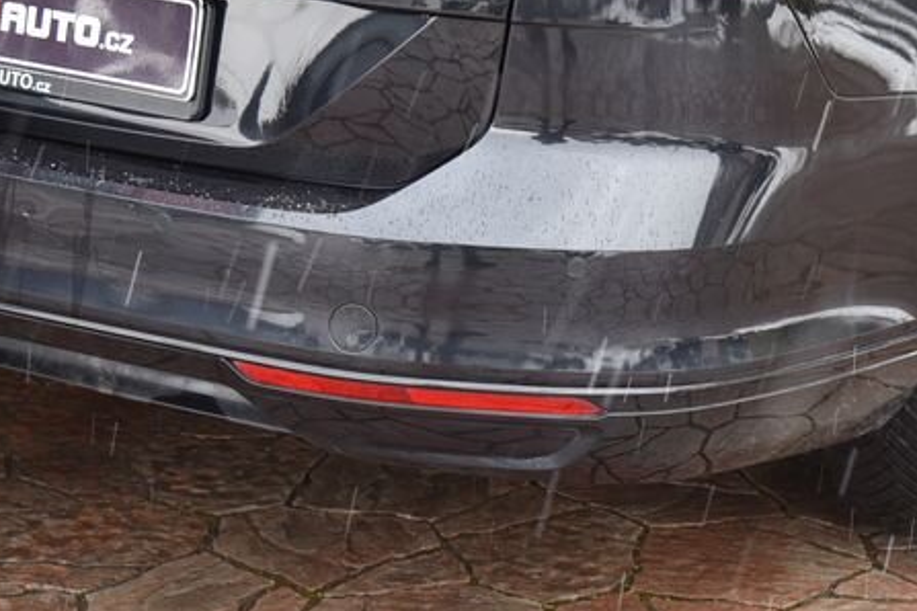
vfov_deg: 12.3
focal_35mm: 110
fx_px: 2802
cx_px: 558
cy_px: -45
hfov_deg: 18.6
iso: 500
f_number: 4
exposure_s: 1/60
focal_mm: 48
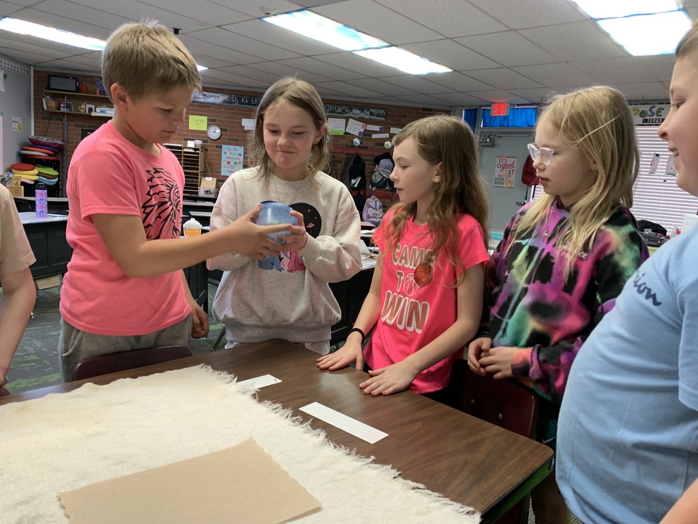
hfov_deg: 67.3
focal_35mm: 26
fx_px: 524
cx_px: 349
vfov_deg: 53.1
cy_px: 262
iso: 200
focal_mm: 4.25
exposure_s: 1/60
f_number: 1.8
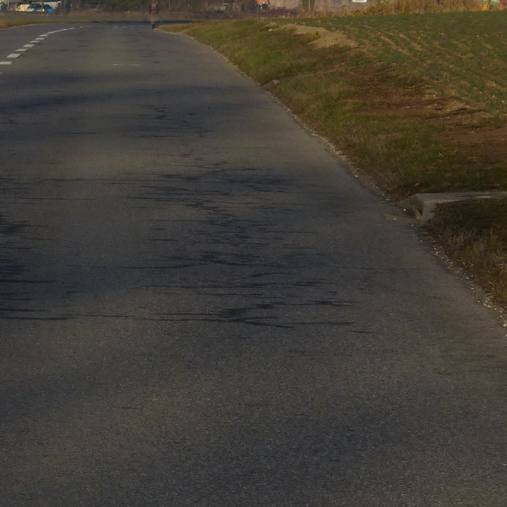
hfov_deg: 6.1
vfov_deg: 6.0
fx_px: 4789
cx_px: 315
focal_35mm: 289
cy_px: -38
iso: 100
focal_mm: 18.7
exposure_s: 1/1600
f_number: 4
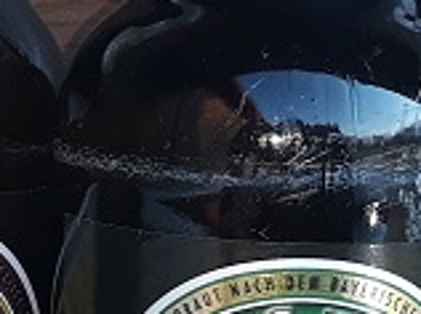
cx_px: 35
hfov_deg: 11.5
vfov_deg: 8.7
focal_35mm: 171
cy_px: 184
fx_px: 2077
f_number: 1.7
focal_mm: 3.71
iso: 40
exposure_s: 1/135
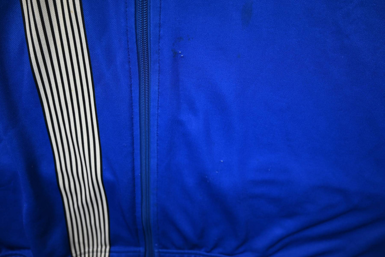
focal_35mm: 26
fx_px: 273
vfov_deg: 50.4
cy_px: 128
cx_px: 192
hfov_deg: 70.4
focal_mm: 25.5
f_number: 4.8
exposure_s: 1/125
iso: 200
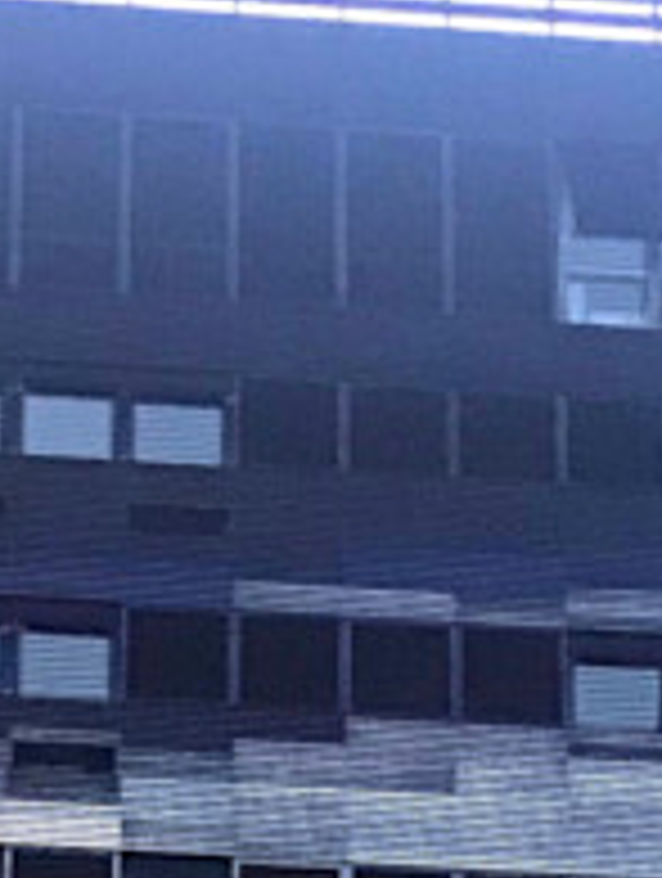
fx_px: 4854
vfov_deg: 9.3
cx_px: 324
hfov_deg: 7.8
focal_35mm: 191
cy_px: 2060
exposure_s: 1/17
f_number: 1.8
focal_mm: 3.99
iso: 100
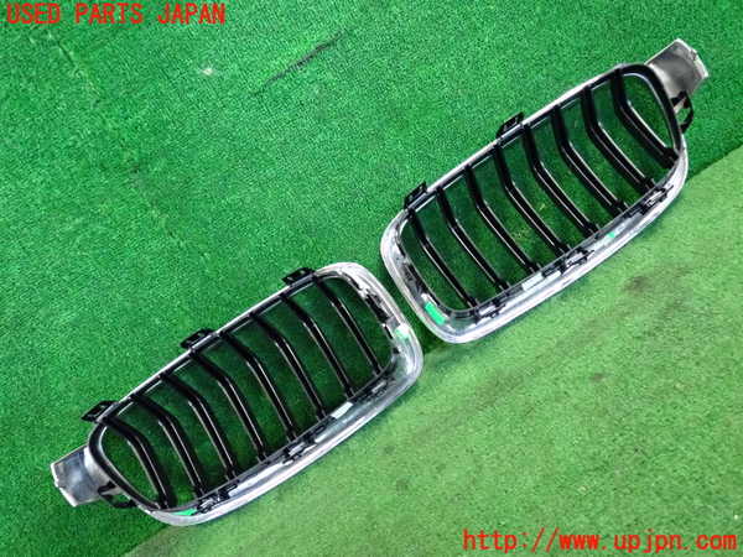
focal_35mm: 32
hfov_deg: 56.8
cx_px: 372
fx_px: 687
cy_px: 278
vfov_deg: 44.2
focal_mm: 5.79
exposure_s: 1/125
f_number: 2.4
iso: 3200
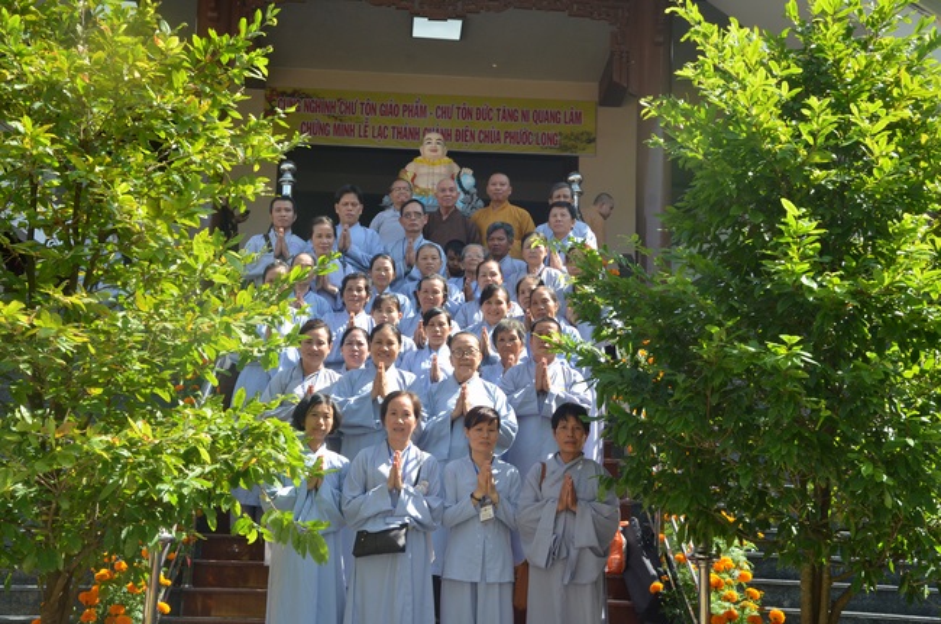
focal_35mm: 52
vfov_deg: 25.7
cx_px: 470
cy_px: 312
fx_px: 1370
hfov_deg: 37.9
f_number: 11
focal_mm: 35
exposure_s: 1/400
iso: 800
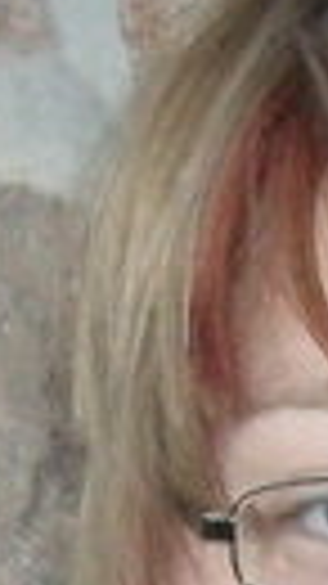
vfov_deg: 4.9
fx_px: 6549
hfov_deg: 2.9
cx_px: 548
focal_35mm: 423
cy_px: 1534
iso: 200
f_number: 3.6
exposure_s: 1/45
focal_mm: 7.5
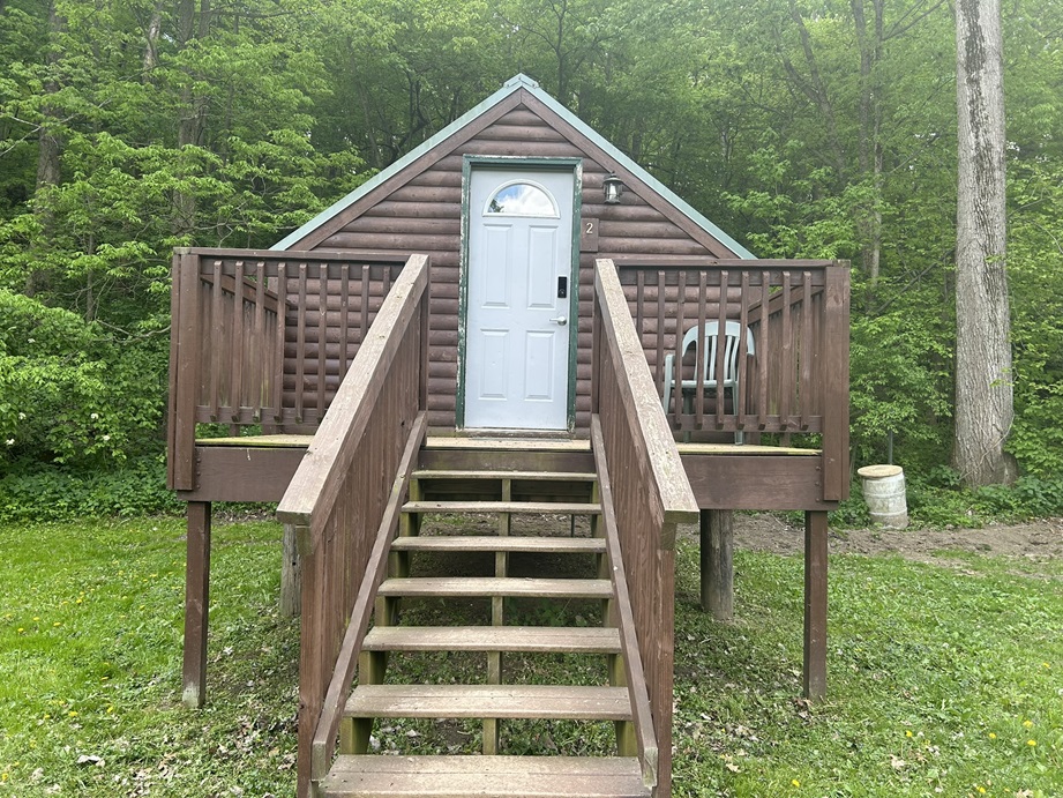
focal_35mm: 26
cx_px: 532
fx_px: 799
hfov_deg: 67.3
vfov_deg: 53.1
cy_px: 399
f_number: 1.5
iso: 50
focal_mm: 5.7
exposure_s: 1/401
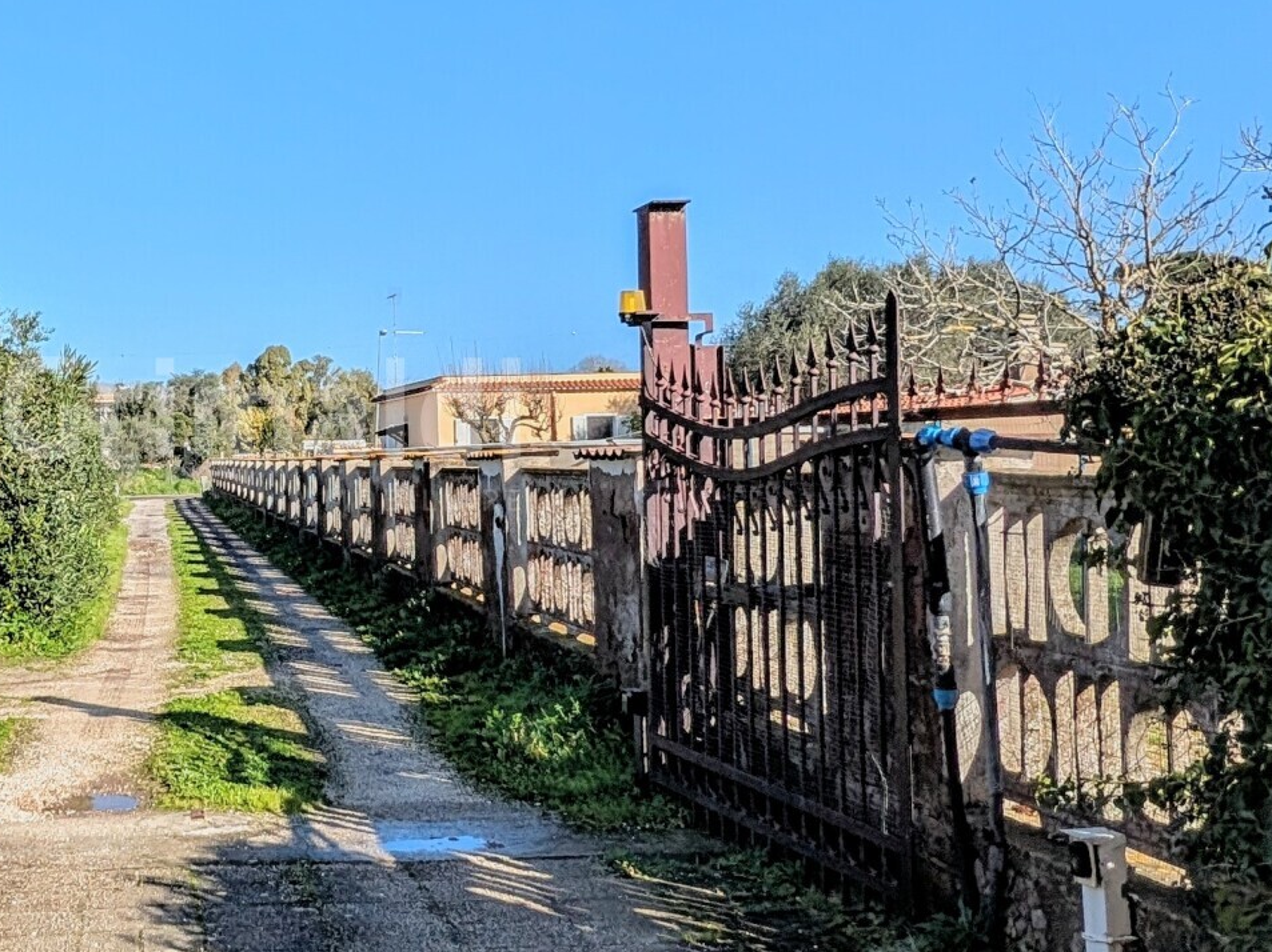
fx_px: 1579
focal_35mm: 43
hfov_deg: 40.8
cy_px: 421
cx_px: 152
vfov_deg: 33.5
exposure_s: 1/1721
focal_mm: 2.22
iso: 46
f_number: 2.2
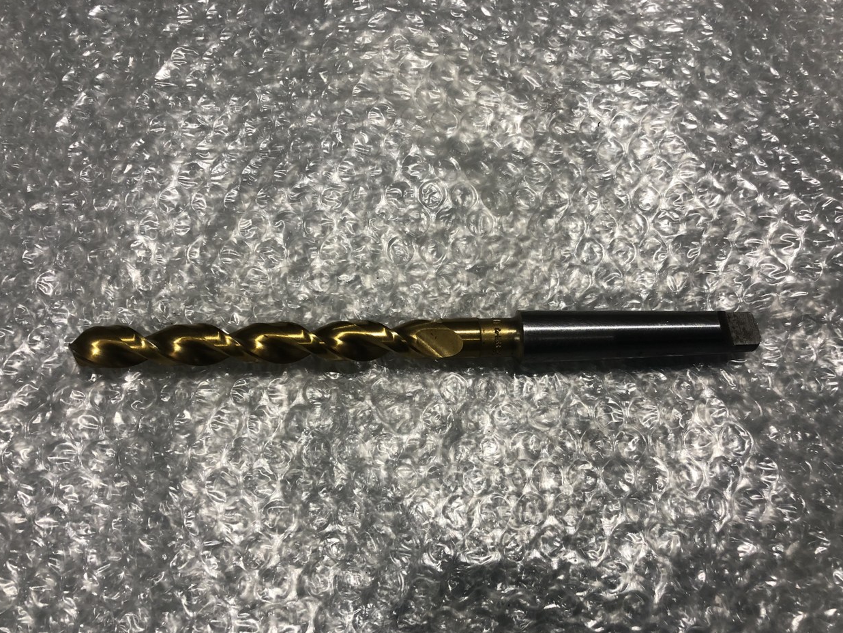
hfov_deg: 61.7
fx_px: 706
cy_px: 324
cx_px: 411
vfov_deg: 48.2
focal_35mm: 29
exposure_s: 1/30
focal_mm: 3.99
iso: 40
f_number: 1.8
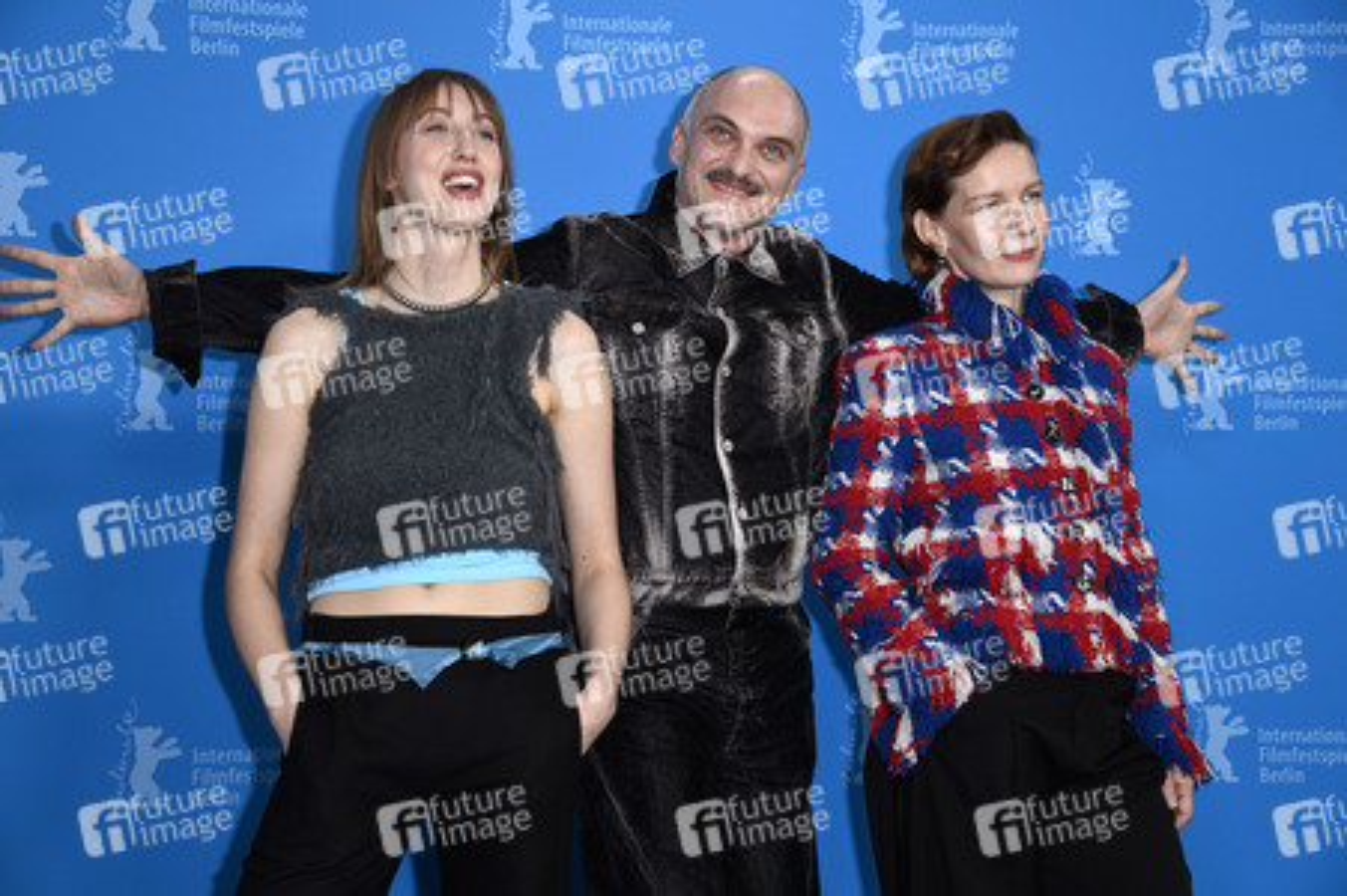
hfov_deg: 28.9
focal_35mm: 70
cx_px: 674
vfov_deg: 19.4
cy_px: 448
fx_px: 2617
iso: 1000
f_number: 5.6
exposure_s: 1/250
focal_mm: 70
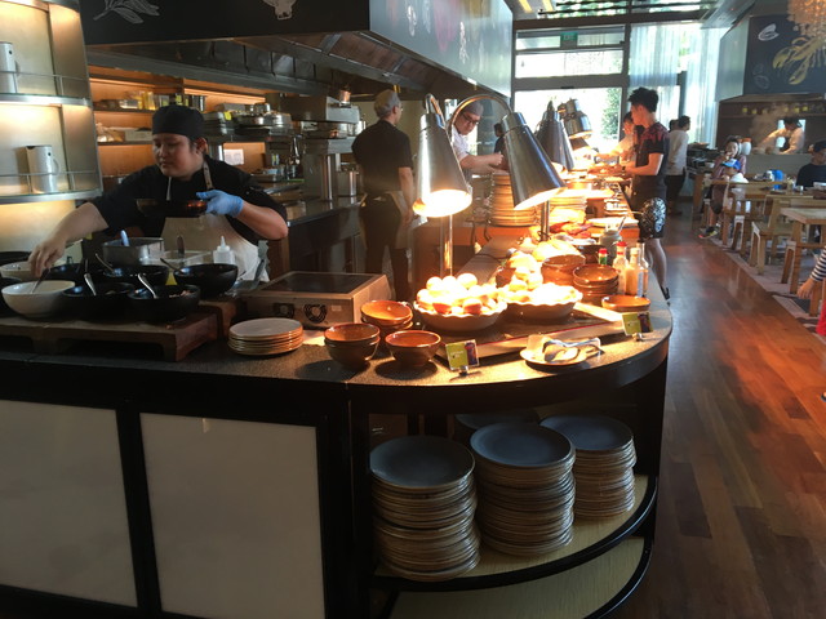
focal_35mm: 29
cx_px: 413
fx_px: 692
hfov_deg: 61.7
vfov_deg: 48.2
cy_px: 310
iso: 80
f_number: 2.2
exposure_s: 1/33
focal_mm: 4.15
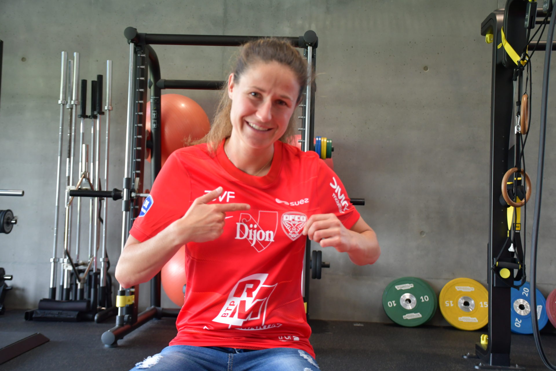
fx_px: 618
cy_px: 186
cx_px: 278
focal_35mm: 40
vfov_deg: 33.4
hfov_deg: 48.5
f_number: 4
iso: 900
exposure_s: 1/125
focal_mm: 27
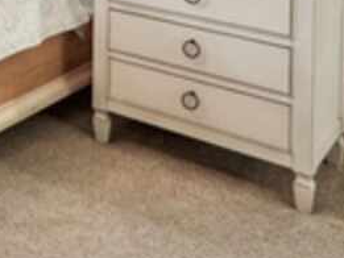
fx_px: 795
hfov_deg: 19.1
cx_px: -258
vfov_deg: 15.6
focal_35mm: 80
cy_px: -217
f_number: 8
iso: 400
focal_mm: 17
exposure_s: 1/15
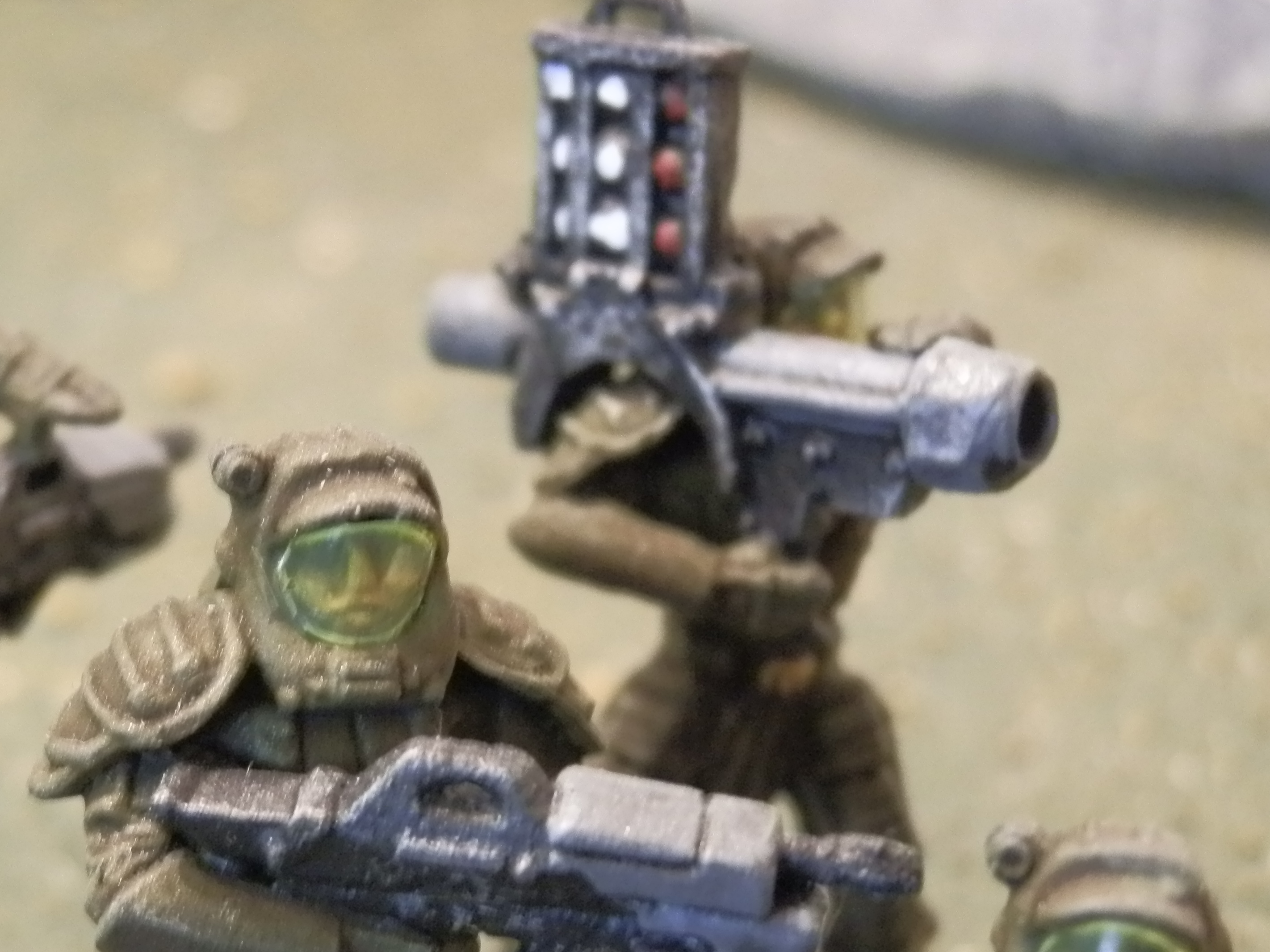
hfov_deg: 21.2
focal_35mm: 92
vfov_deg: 16.0
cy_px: 703
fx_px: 3375
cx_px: 386
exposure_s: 1/8
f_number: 3.7
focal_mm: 10.99
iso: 400
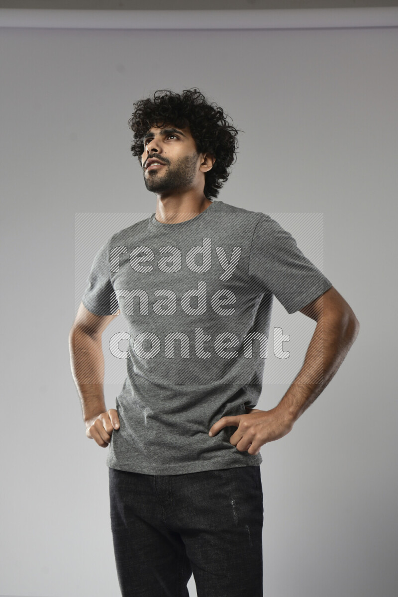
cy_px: 298
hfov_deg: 21.9
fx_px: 1028
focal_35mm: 62
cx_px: 199
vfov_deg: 32.4
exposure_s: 1/125
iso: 400
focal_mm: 62
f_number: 6.3
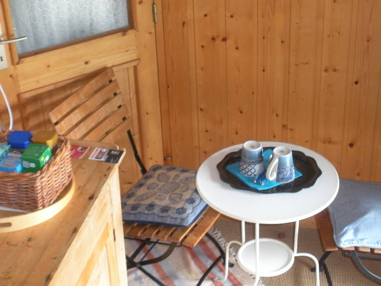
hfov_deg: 30.3
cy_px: 143
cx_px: 190
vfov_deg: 22.9
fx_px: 704
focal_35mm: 64
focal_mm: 11.2
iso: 400
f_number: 4.6
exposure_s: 1/16
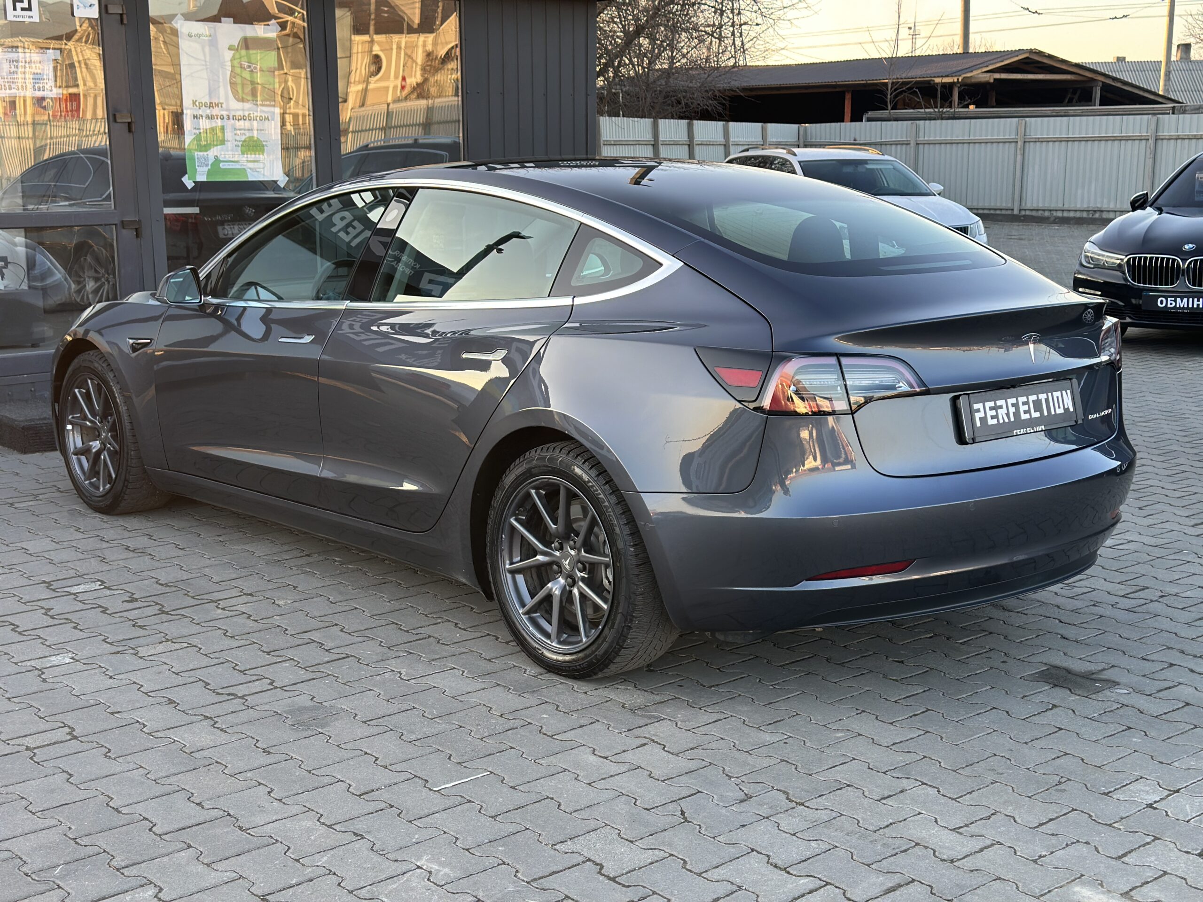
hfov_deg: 39.7
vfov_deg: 30.3
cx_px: 602
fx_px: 1668
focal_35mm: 48
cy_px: 451
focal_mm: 6.86
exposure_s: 1/294
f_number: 1.78
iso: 80
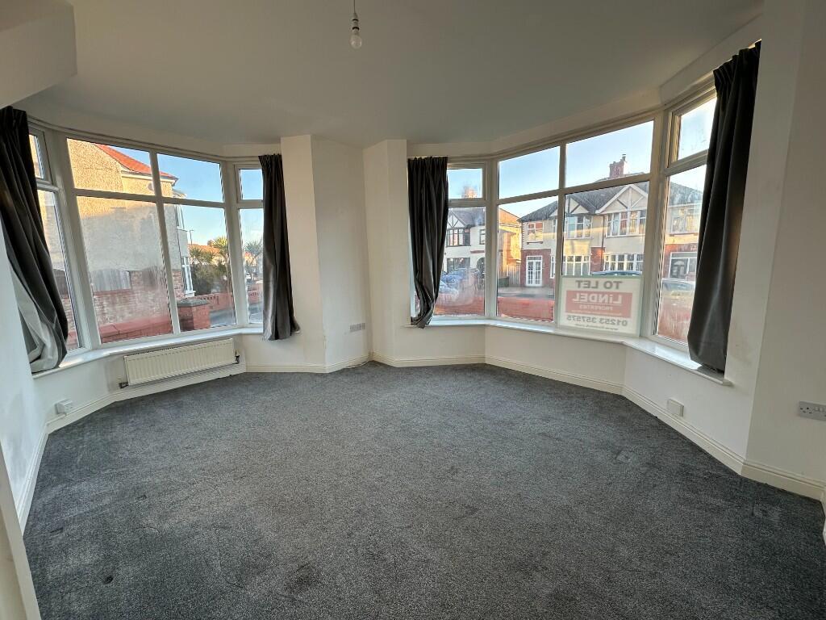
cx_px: 413
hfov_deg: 102.1
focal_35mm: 14
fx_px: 334
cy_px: 310
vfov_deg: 85.7
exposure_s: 1/99
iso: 50
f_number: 2.2
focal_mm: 2.22
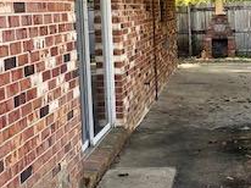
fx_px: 630
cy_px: 94
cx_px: 247
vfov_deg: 16.9
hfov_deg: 21.8
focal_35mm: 87
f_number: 1.8
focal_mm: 3.99
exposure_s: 1/135
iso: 20
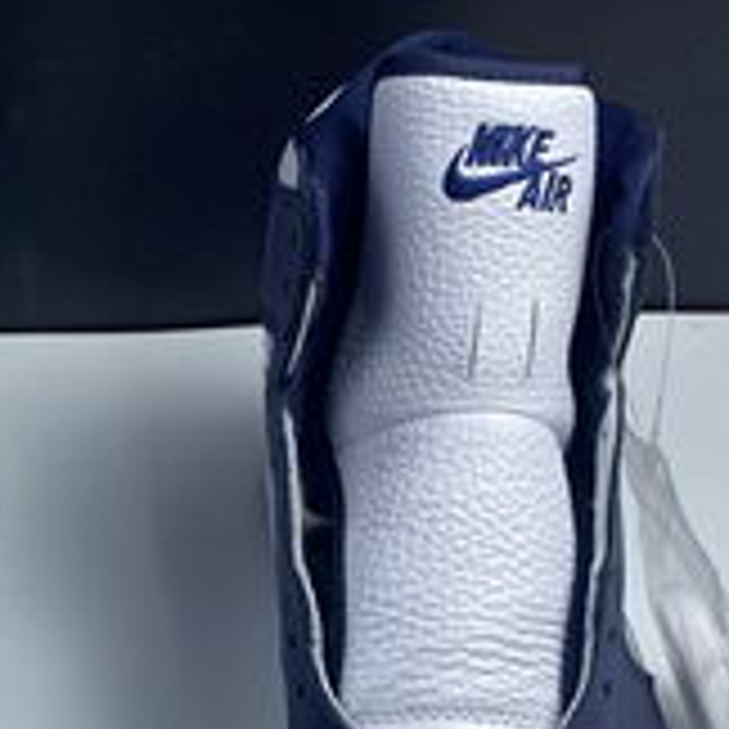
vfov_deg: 23.5
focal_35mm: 71
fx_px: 1692
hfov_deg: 24.0
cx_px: 153
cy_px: 700
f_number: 1.8
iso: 32
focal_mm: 4.25
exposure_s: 1/100
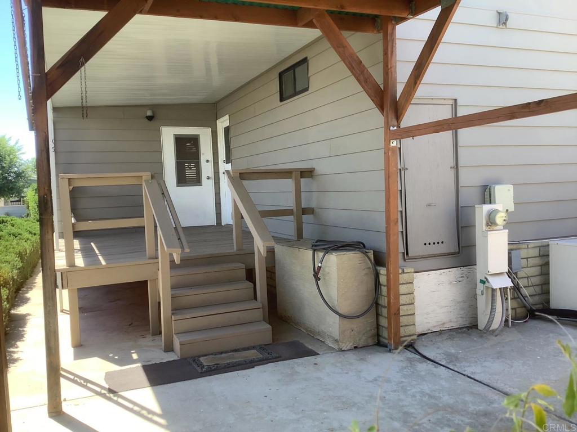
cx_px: 288
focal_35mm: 31
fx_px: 517
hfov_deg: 58.4
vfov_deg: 45.4
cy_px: 216
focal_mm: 3.3
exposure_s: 1/132
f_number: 2.4
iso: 25
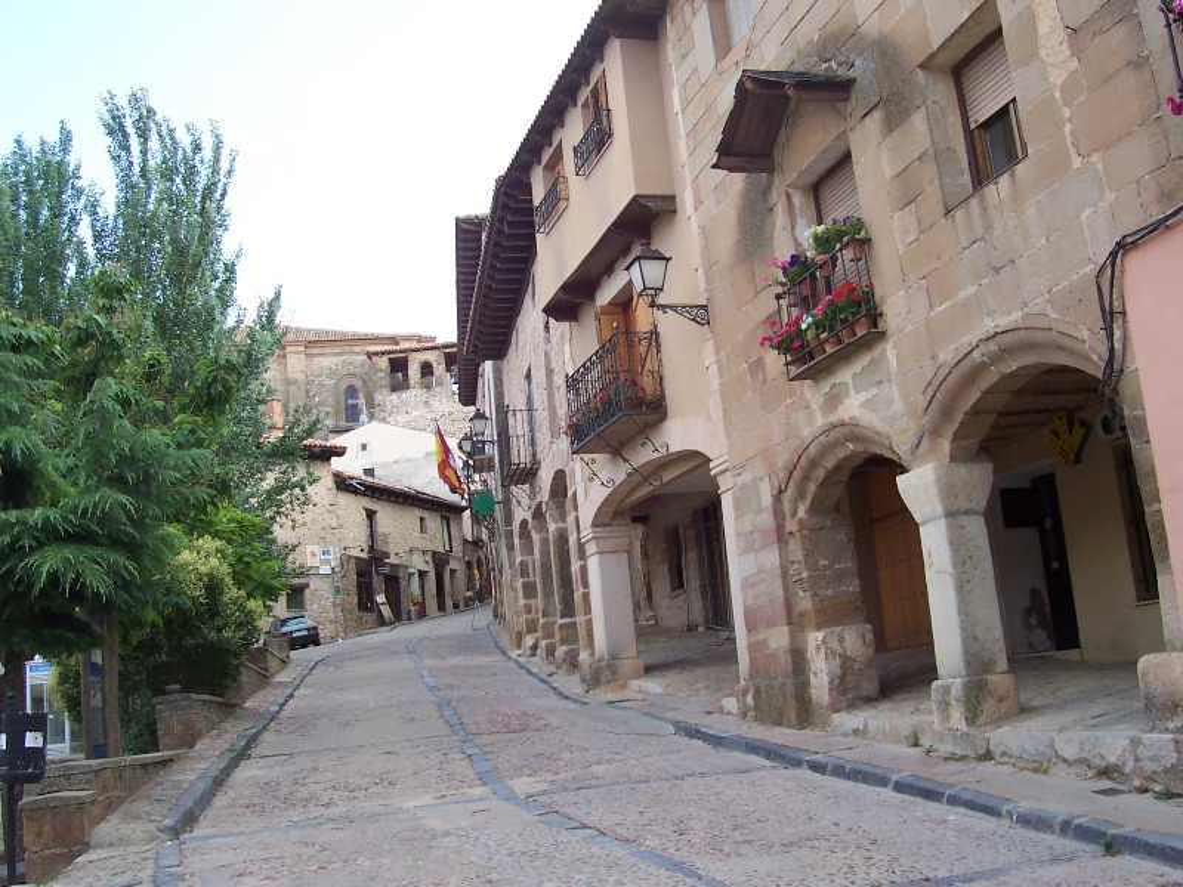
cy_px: 444
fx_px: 1264
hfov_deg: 50.1
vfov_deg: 38.7
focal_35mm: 37
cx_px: 592
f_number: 2.8
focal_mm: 5.6
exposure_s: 1/250
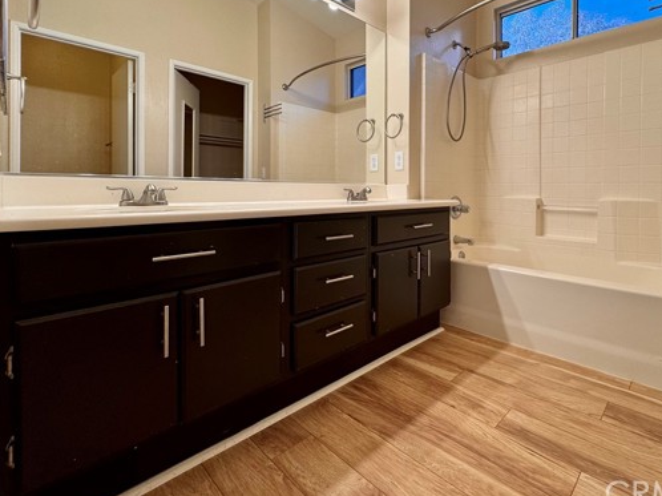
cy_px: 193
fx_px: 344
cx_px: 393
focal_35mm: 18
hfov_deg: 86.8
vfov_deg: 70.6
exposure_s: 1/120
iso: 100
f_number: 2.2
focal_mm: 2.22
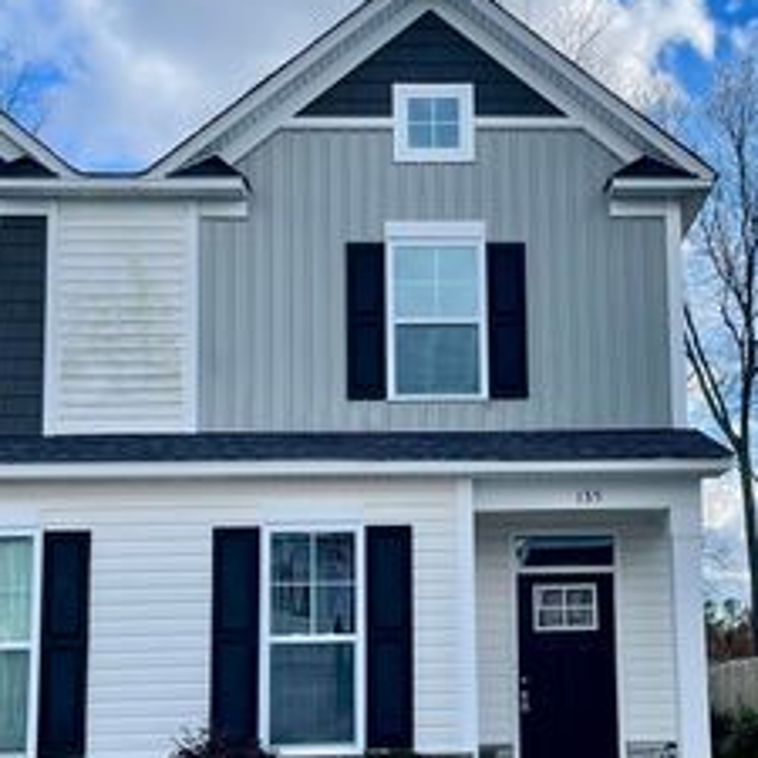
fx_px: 1263
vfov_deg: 33.0
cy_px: 531
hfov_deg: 33.1
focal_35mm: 51
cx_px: 505
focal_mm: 4.2
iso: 32
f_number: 1.6
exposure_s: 1/1916
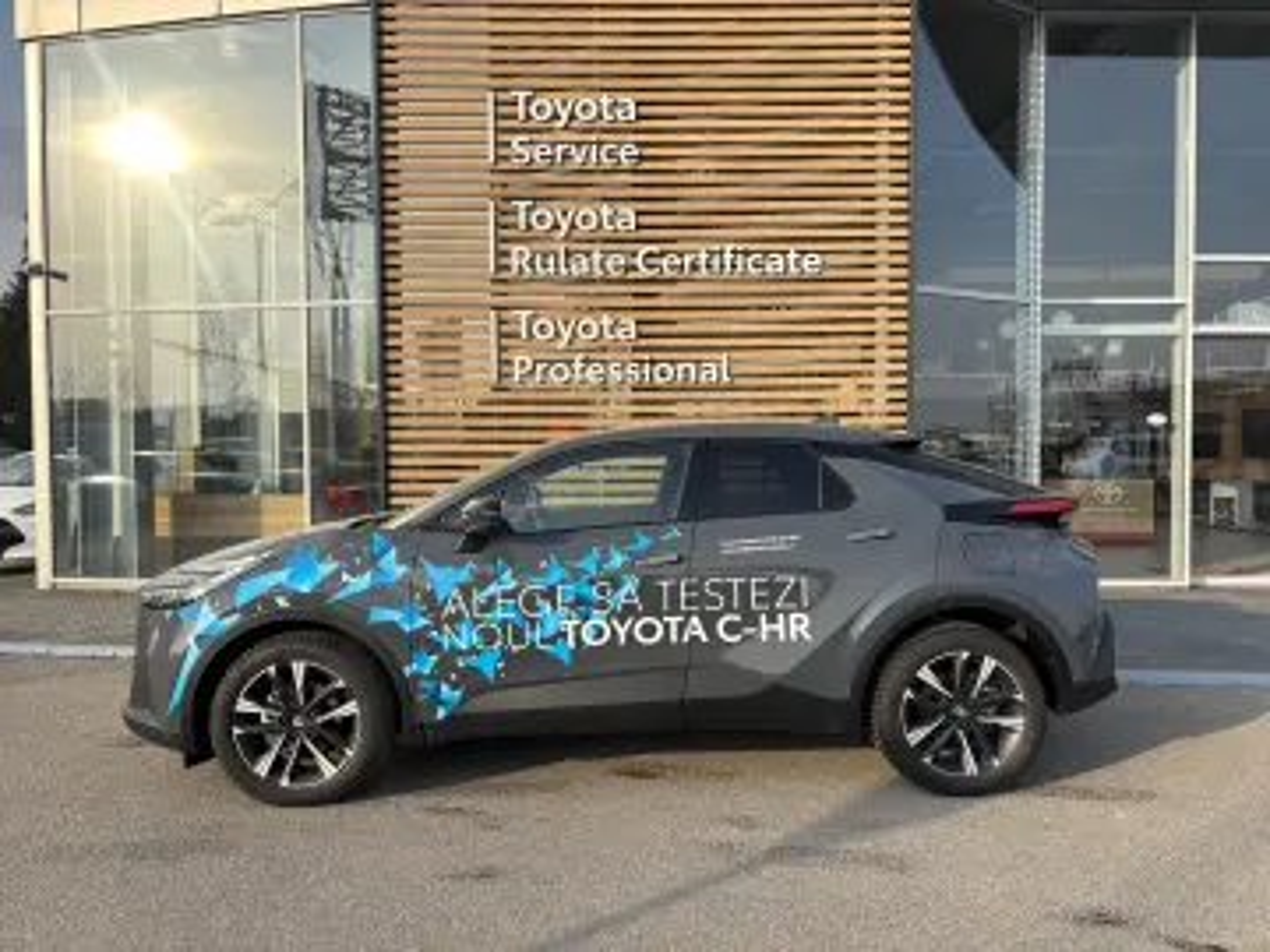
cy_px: 476
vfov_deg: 53.1
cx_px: 635
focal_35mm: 26
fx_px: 954
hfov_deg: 67.3
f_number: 1.6
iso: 50
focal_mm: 5.96
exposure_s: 1/732
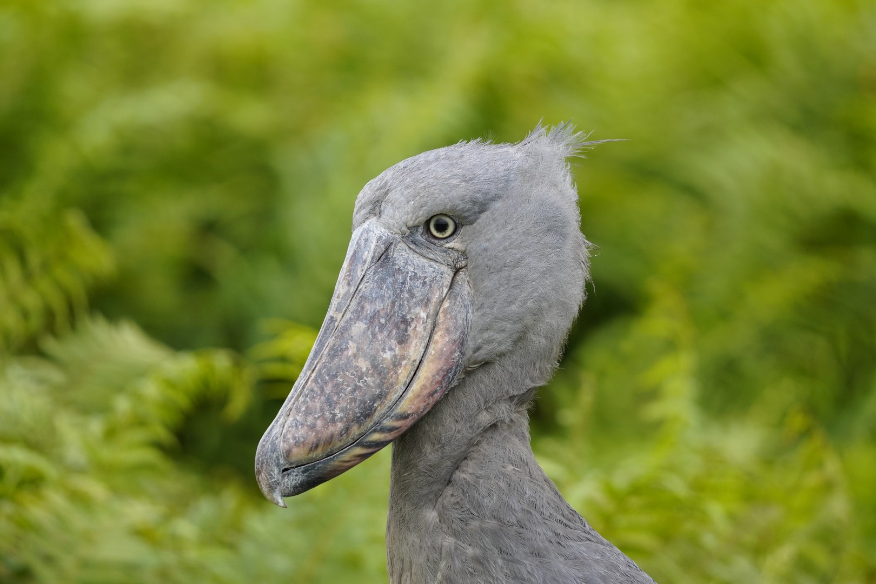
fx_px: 18103
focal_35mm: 744
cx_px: 438
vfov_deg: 1.8
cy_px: 292
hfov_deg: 2.8
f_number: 6.3
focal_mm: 496
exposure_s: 1/500
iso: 640
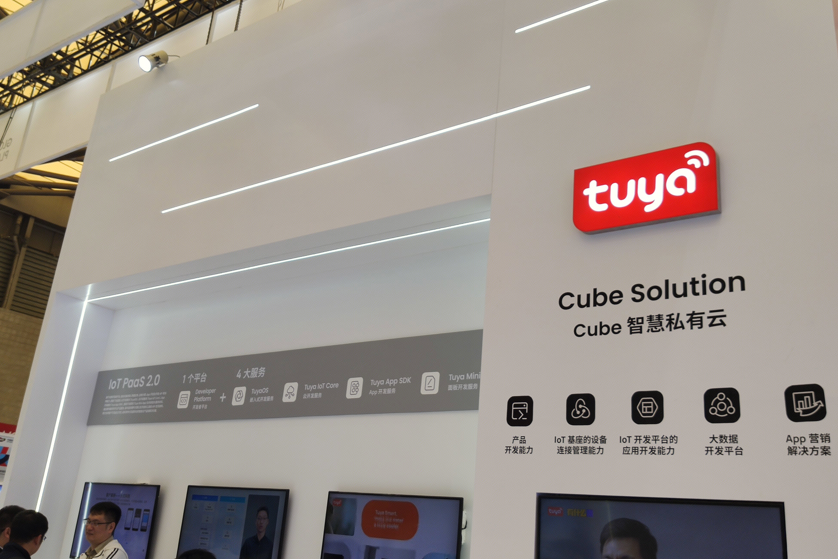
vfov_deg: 39.9
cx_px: 423
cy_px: 248
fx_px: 768
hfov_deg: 57.2
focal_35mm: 33
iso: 112
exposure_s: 1/111
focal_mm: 4.75
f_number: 1.75
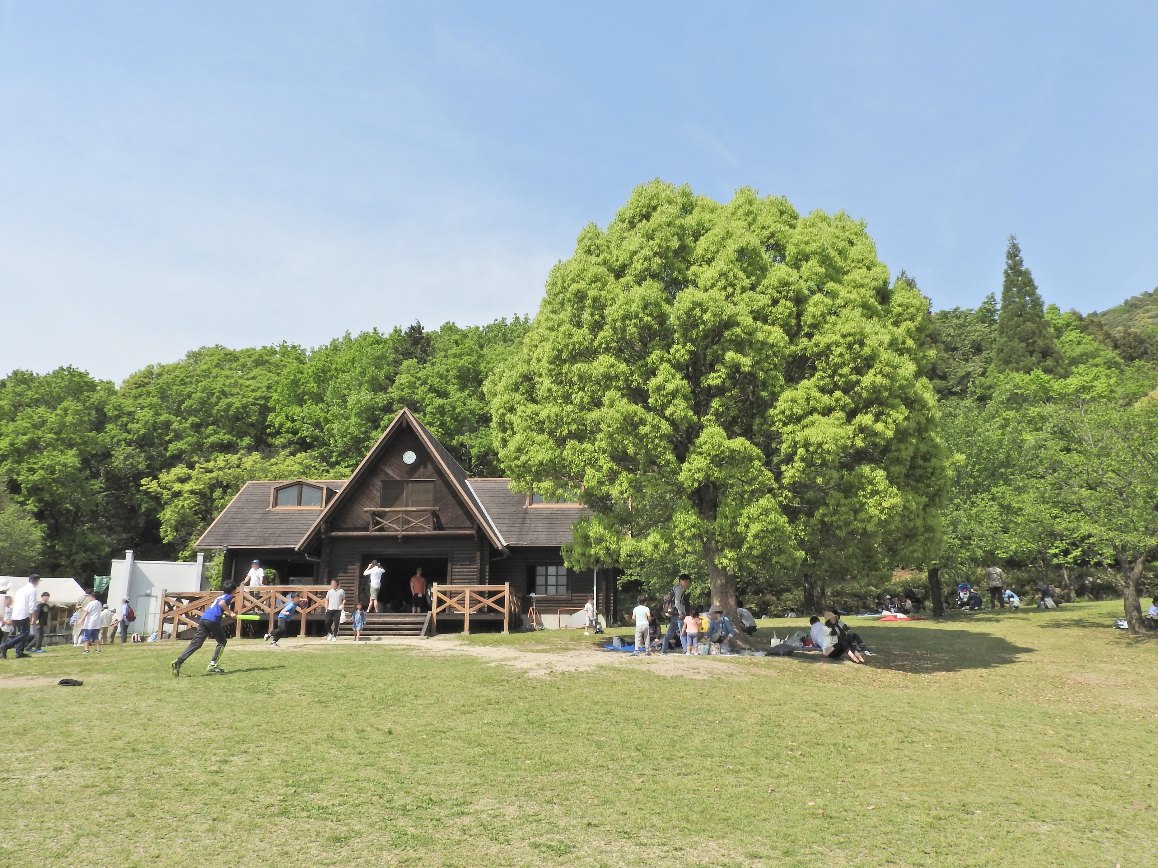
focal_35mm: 28
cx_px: 579
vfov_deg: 49.8
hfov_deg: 63.4
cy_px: 434
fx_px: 937
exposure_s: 1/400
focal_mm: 5
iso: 100
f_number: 6.3
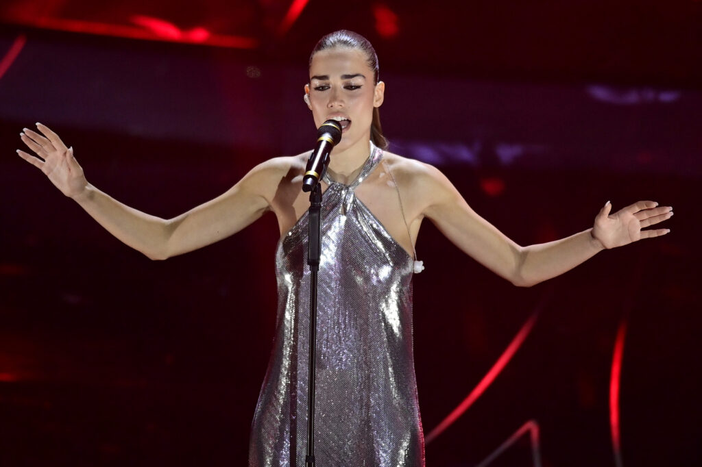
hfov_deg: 6.9
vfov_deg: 4.6
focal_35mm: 300
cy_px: 234
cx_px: 351
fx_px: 5848
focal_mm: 300
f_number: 2.8
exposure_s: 1/640
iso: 4000
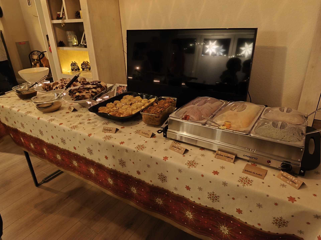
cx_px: 160
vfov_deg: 58.9
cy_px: 120
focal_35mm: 23
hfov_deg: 73.9
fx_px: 213
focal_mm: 6.2
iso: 5000
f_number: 1.6
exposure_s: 1/17
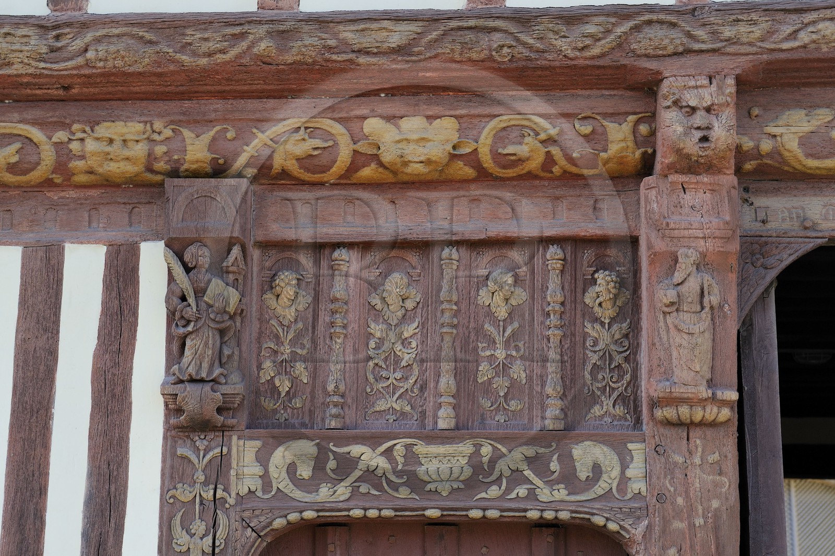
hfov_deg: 32.4
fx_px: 1438
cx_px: 418
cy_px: 278
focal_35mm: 62
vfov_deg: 21.9
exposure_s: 1/200
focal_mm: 62
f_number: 5.6
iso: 200
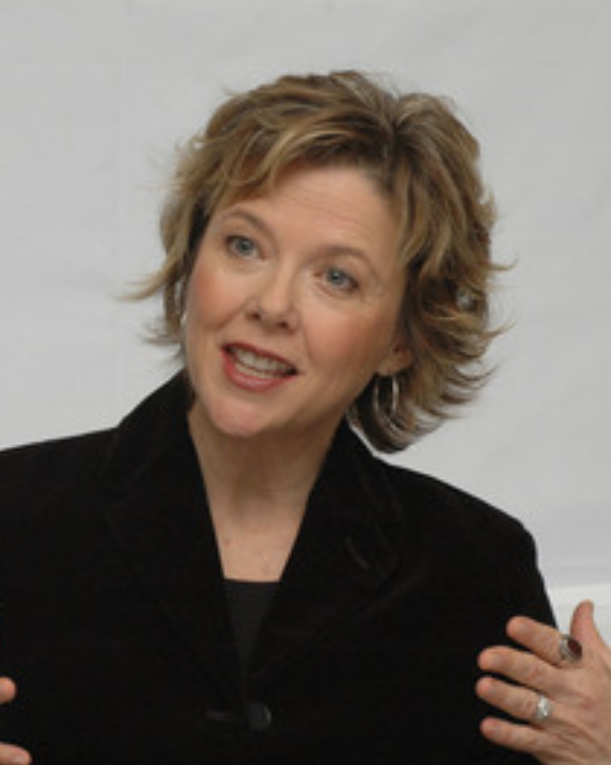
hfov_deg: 8.4
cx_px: 52
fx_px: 4164
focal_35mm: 184
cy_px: 381
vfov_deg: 10.5
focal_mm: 86
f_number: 9
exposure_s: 1/1250
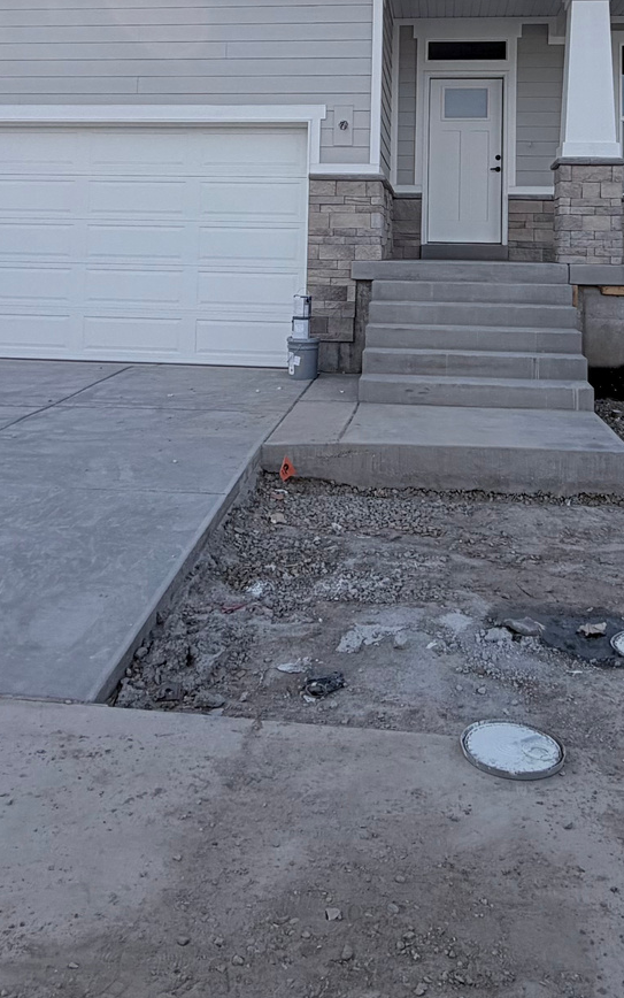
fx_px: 952
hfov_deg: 36.3
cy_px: 218
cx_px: 344
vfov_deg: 52.2
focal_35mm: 35
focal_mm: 2.22
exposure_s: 1/1145
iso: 32
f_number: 2.2
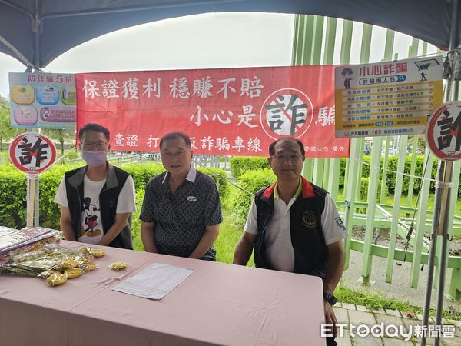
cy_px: 173
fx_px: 306
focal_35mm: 23
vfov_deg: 58.9
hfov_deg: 73.9
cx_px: 230
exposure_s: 1/180
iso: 100
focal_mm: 6.3
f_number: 1.7
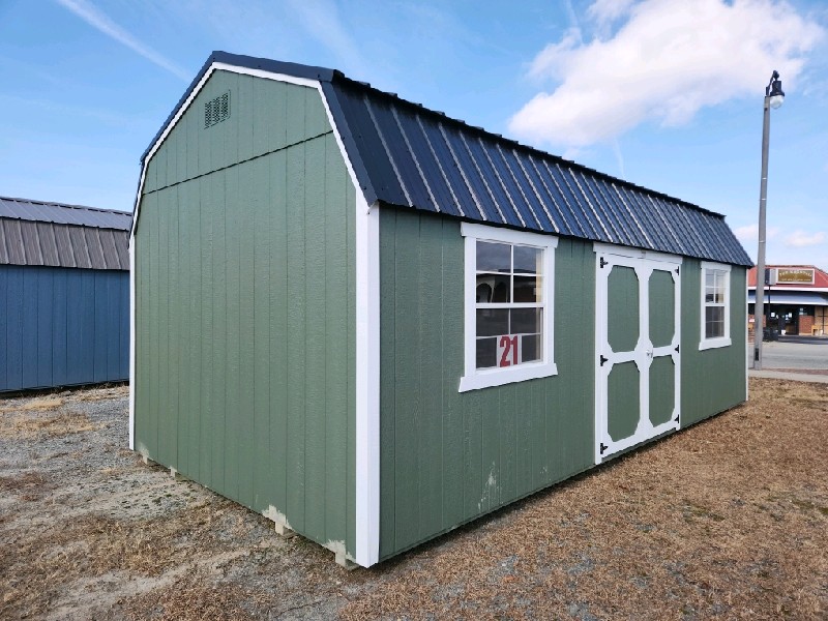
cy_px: 310
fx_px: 550
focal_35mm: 23
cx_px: 414
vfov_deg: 58.9
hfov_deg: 73.9
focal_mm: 5.4
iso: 20
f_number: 1.8
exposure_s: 1/909
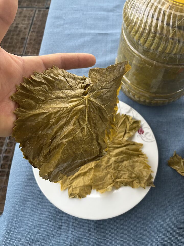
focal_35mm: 26
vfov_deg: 67.3
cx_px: 92
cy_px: 123
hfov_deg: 53.1
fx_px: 184
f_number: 1.6
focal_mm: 5.1
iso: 32
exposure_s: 1/122
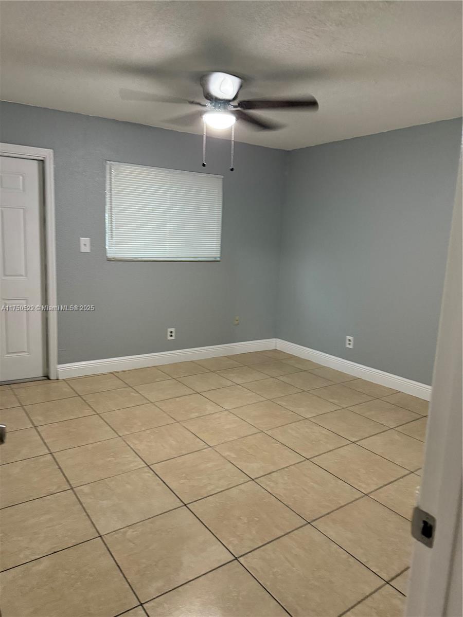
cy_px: 308
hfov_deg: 56.8
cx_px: 232
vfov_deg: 71.6
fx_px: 428
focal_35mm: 24
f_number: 1.78
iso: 640
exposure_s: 1/40
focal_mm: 6.76
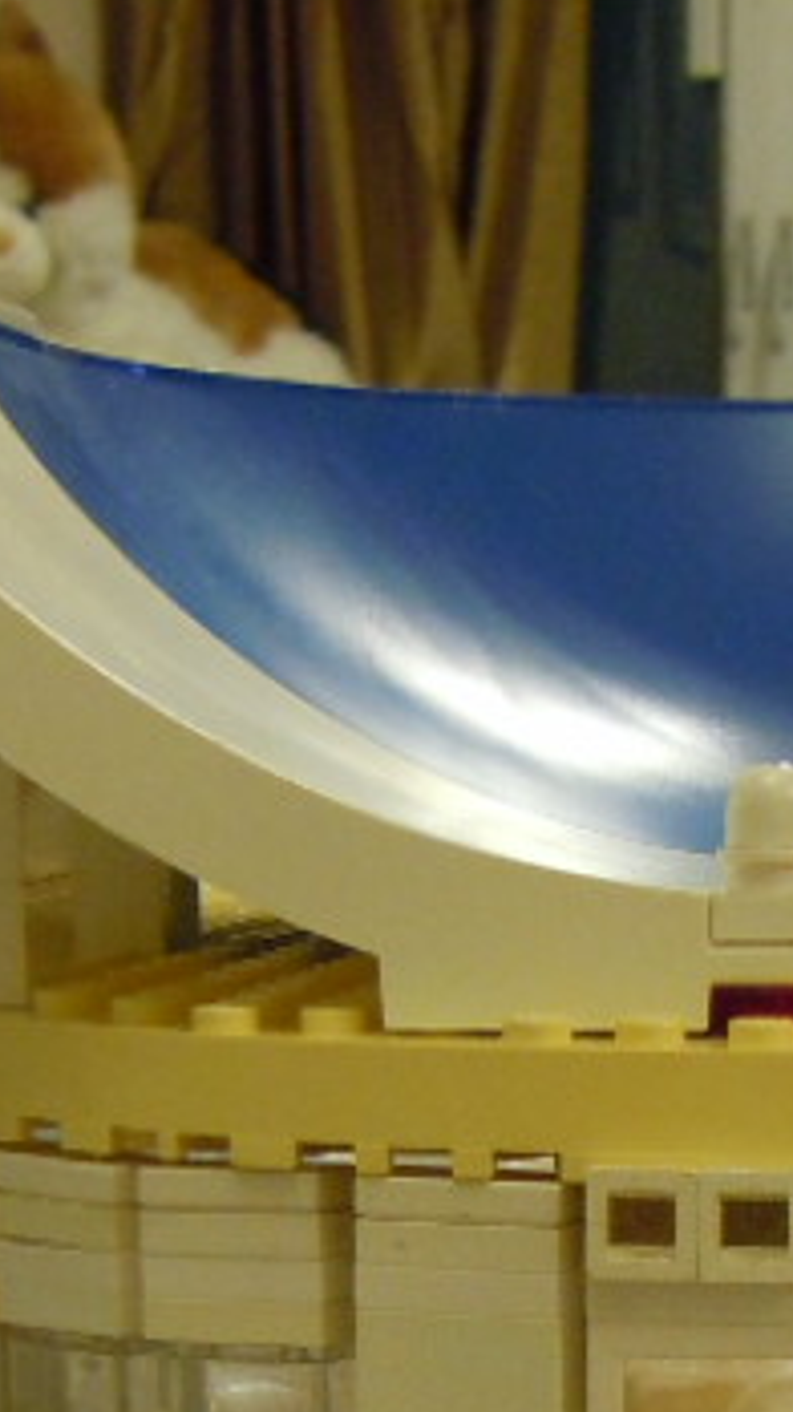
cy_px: 1489
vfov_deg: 21.3
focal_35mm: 96
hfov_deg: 12.5
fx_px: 3593
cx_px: 664
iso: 400
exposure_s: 1/20
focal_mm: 5.4
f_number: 3.5
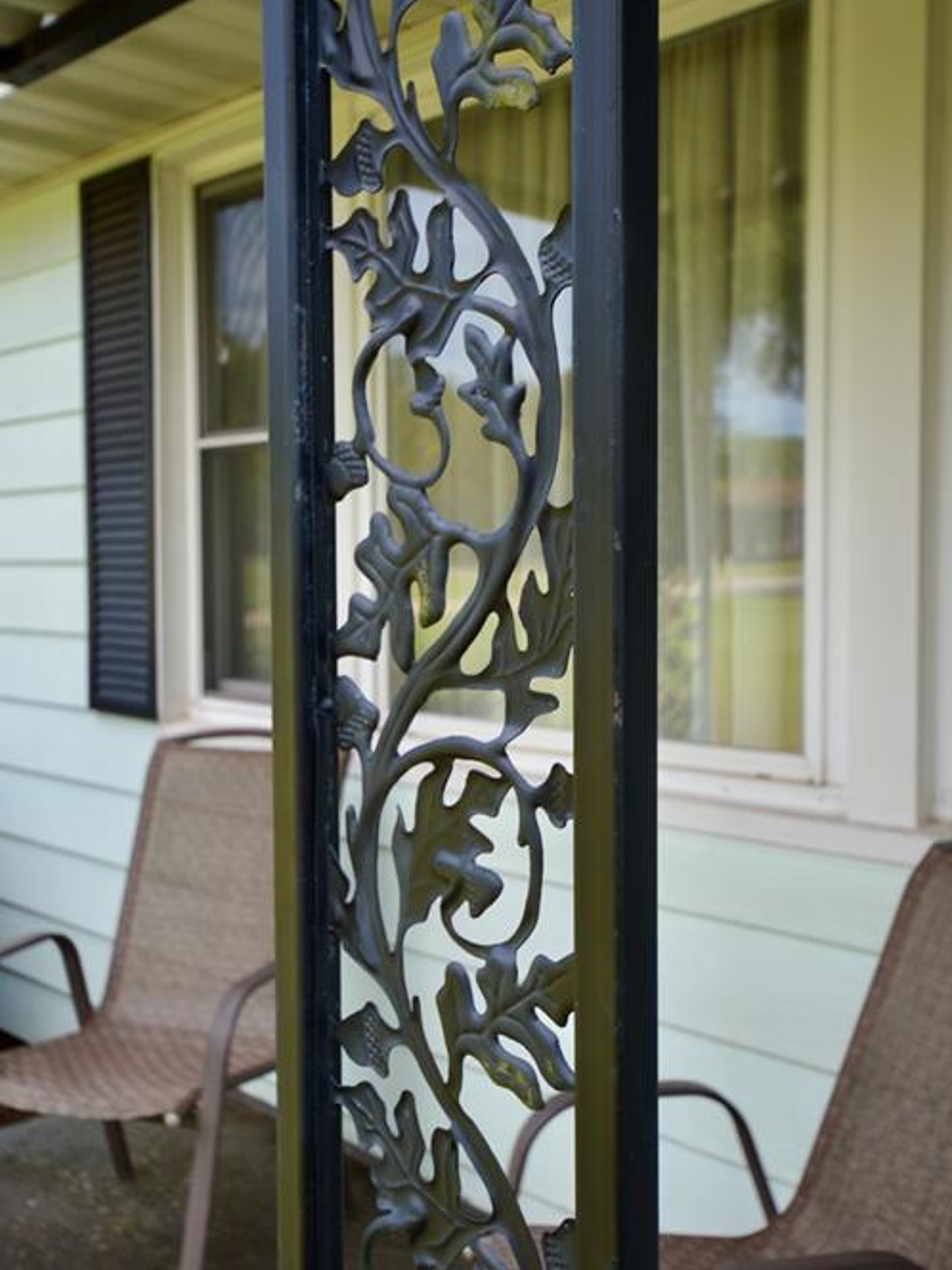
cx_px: 472
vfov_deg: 46.8
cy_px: 629
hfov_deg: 36.0
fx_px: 1467
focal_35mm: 40
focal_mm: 24
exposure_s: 1/125
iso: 110
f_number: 5.6
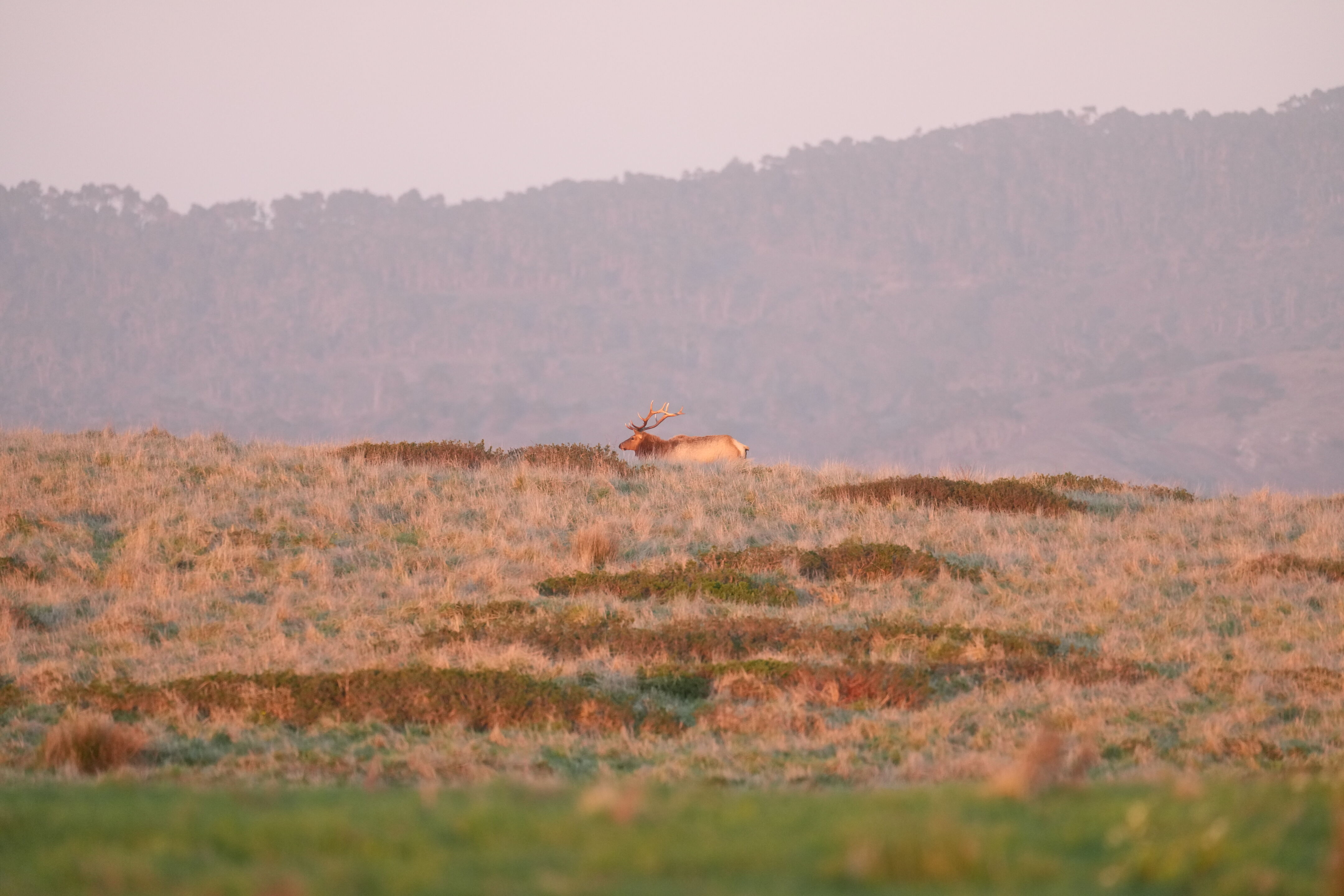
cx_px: 672
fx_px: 22398
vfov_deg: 2.3
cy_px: 448
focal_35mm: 600
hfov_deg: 3.4
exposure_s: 1/500
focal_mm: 600
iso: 3200
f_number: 5.6
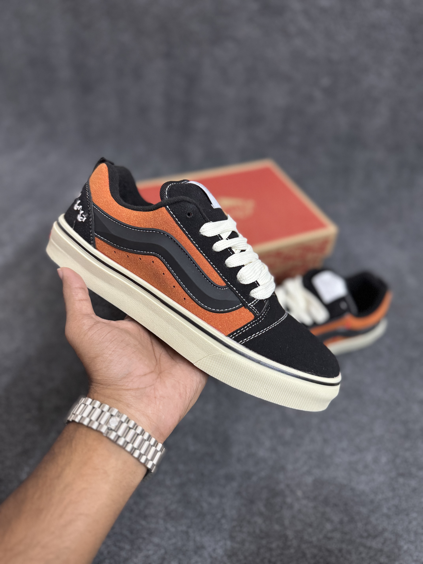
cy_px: 282
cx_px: 212
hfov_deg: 56.8
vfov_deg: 71.6
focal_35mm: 24
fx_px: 391
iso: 640
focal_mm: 6.76
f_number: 1.78
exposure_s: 1/50
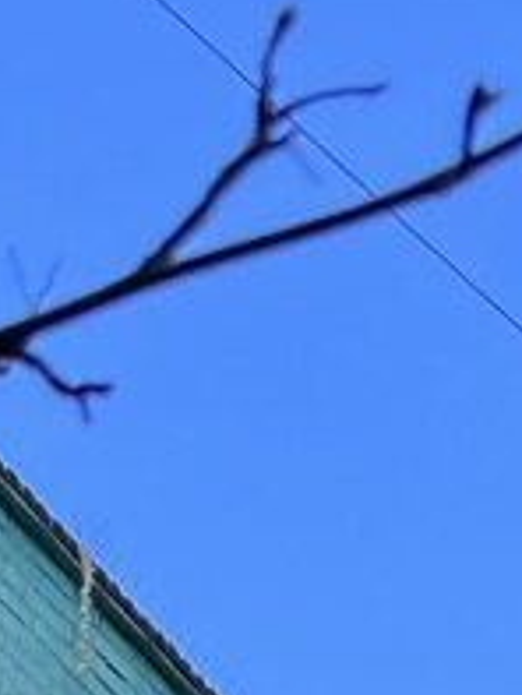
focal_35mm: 169
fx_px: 3394
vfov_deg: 9.6
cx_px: 476
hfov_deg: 8.8
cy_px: 1951
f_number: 1.5
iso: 50
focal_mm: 5.7
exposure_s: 1/578
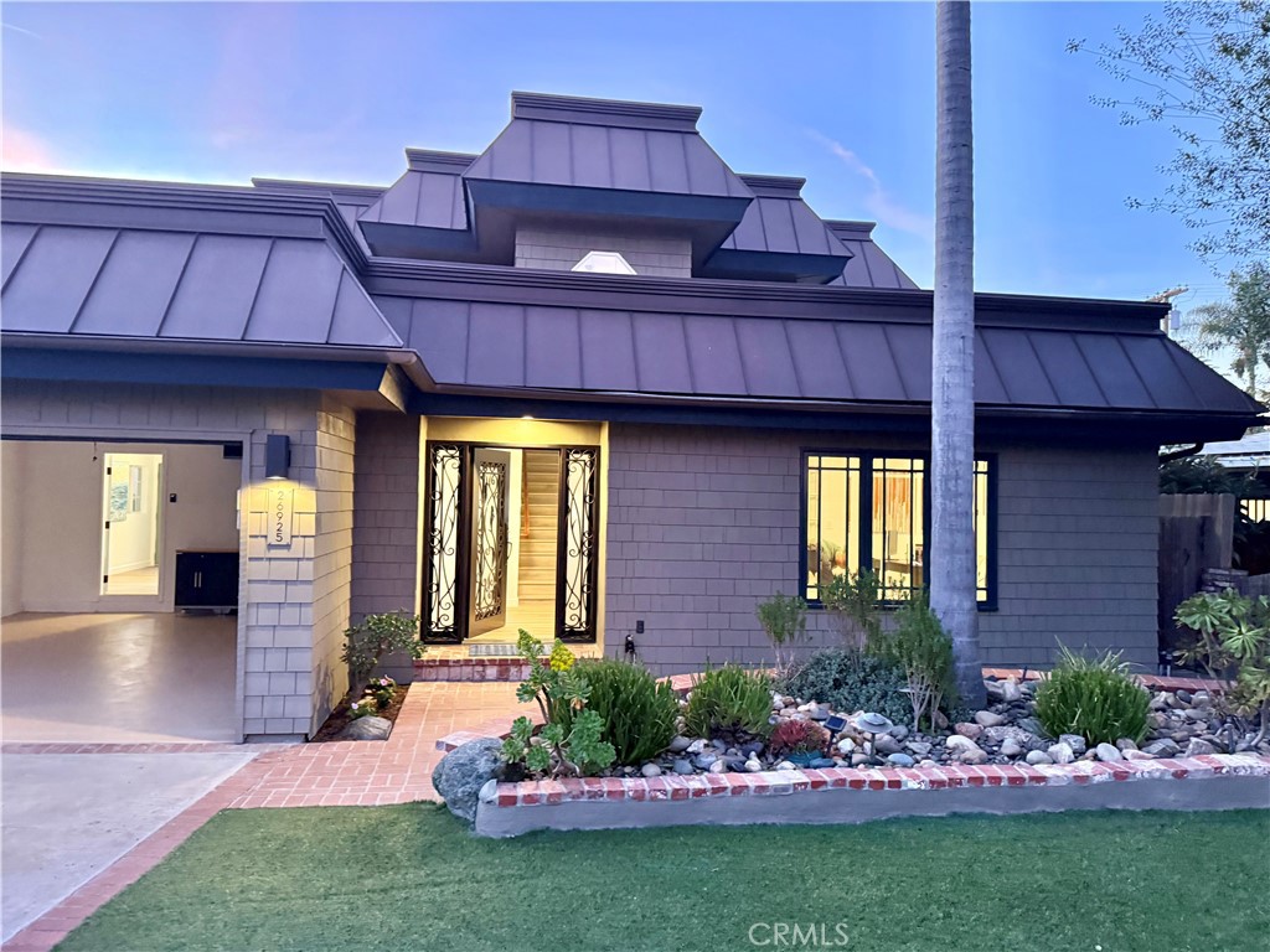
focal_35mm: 24
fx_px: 881
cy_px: 476
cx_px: 635
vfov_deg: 56.8
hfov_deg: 71.6
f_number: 1.78
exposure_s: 1/53
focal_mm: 6.76
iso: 800
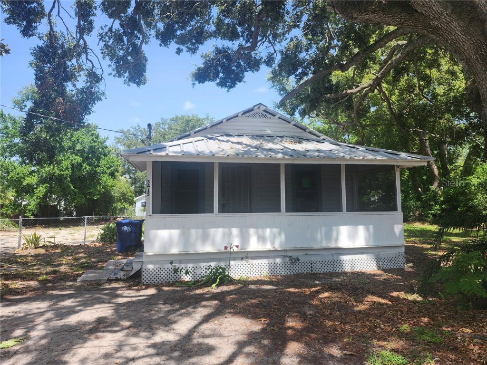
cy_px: 182
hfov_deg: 73.9
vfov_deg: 58.9
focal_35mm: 23
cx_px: 244
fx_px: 324
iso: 25
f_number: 1.8
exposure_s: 1/607
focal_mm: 5.54
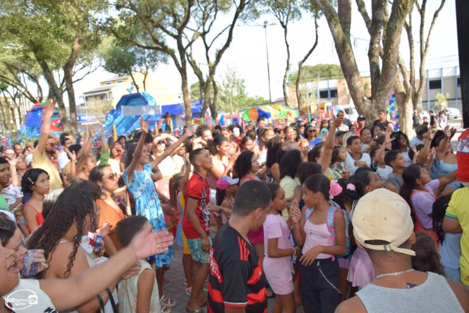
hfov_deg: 59.5
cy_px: 156
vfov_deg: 41.7
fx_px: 410
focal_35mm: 32
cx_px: 234
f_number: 5.6
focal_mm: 21
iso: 100
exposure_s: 1/125
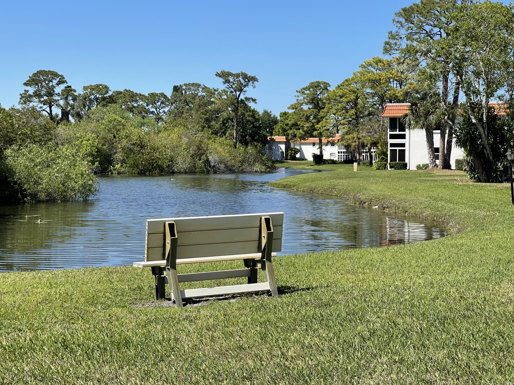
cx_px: 257
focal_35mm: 64
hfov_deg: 30.3
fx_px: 950
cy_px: 192
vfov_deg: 22.9
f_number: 2.2
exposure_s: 1/1024
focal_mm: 7.5
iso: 20
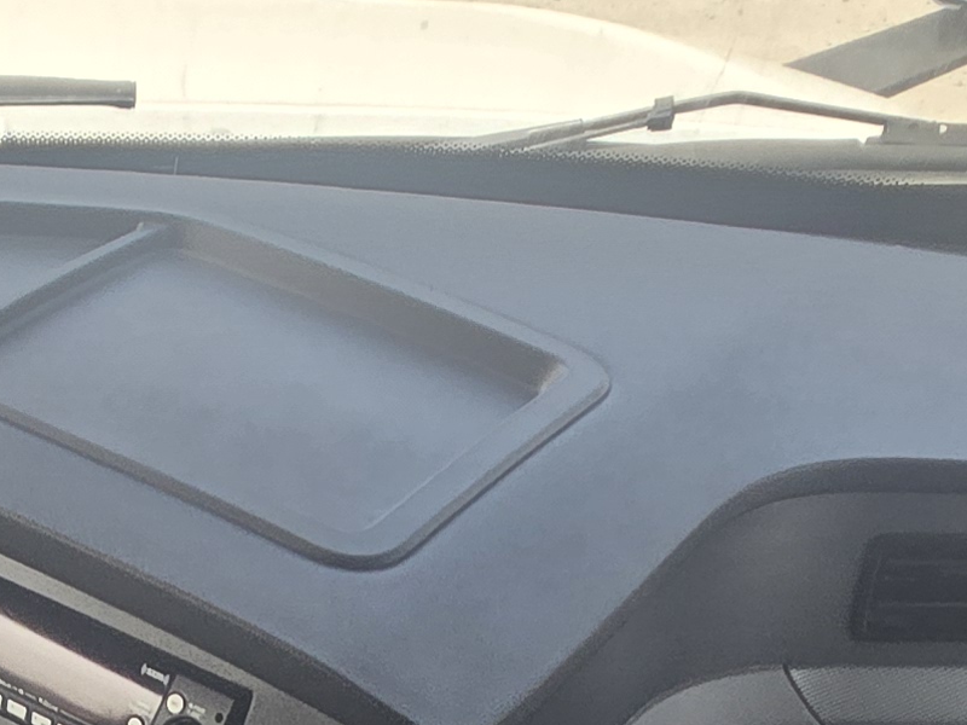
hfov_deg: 28.0
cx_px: -11
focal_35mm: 65
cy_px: 1269
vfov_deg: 18.3
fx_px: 1816
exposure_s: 1/326
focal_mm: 2.2
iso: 50
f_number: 2.2
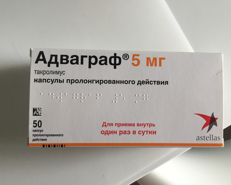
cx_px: 122
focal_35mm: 32
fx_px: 219
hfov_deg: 55.6
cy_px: 92
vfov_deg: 45.8
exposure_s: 1/33
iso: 80
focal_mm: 4.15
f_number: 2.2
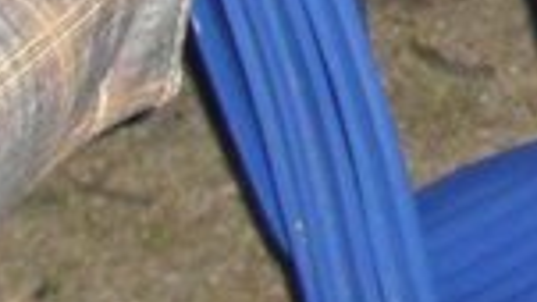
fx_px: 4002
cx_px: 1309
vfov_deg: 4.1
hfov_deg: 7.2
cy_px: -757
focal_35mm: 281
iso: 400
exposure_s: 1/60
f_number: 2.8
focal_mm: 6.2
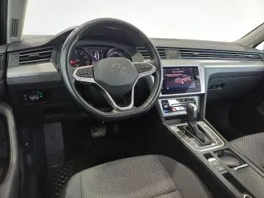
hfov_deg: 69.4
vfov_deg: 54.9
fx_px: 191
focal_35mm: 25
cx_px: 132
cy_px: 99
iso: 125
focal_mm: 4.65
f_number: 1.8
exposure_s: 1/50
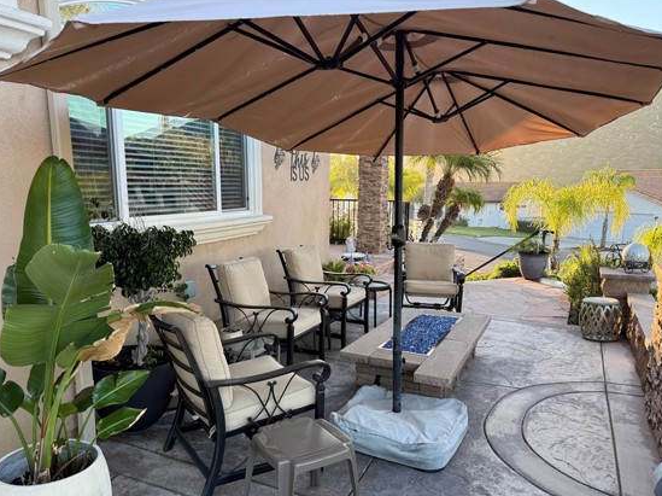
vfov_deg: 49.5
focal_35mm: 28
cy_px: 284
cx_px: 321
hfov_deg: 63.5
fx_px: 535
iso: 64
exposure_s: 1/195
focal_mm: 6.76
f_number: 1.78
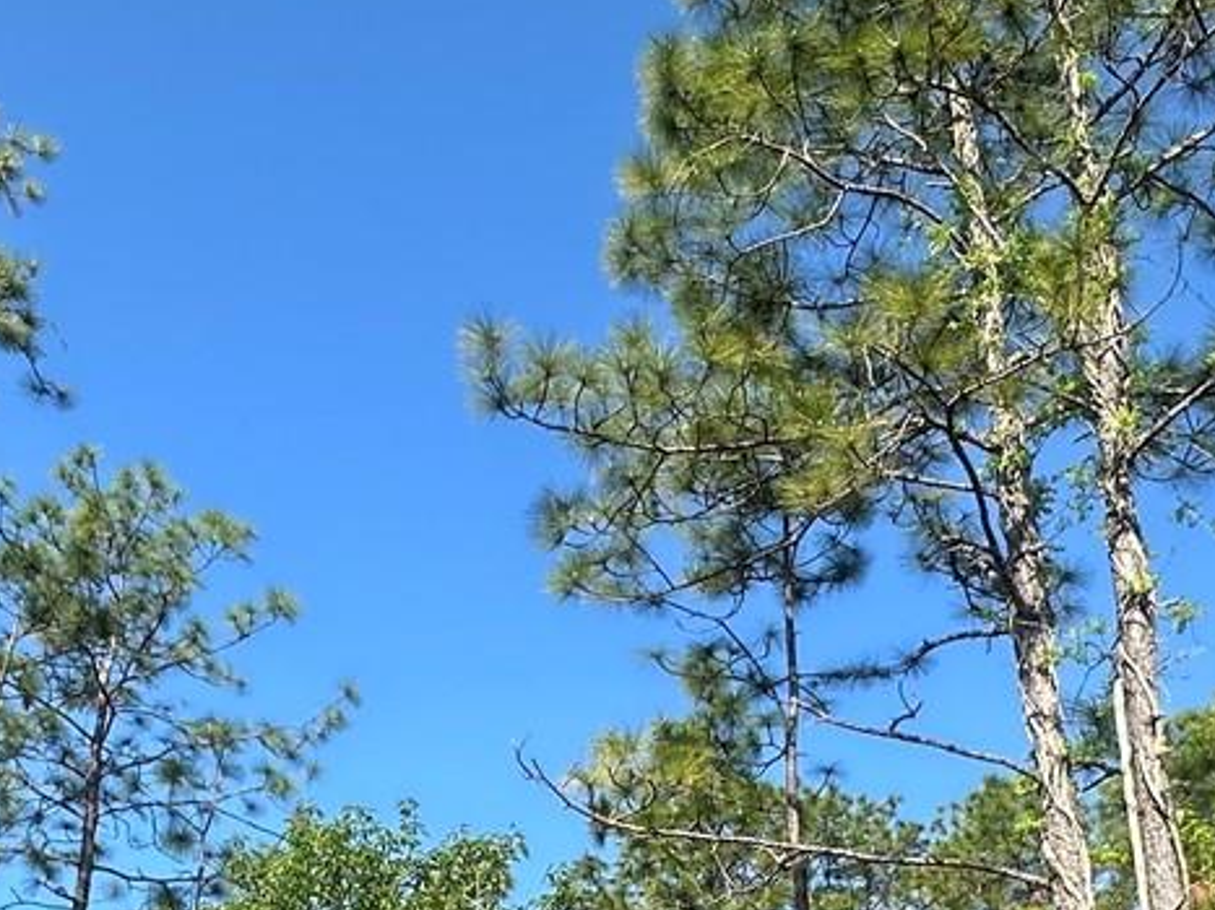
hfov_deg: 39.6
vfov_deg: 28.4
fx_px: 1684
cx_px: 567
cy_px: 905
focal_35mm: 48
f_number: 2.2
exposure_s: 1/868
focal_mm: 2.22
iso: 40
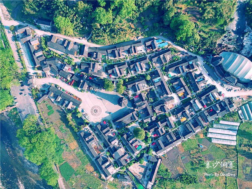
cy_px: 94
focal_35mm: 25
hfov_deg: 69.4
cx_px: 126
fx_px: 182
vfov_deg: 54.9
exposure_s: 1/500
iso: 100
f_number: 2.6
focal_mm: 4.49
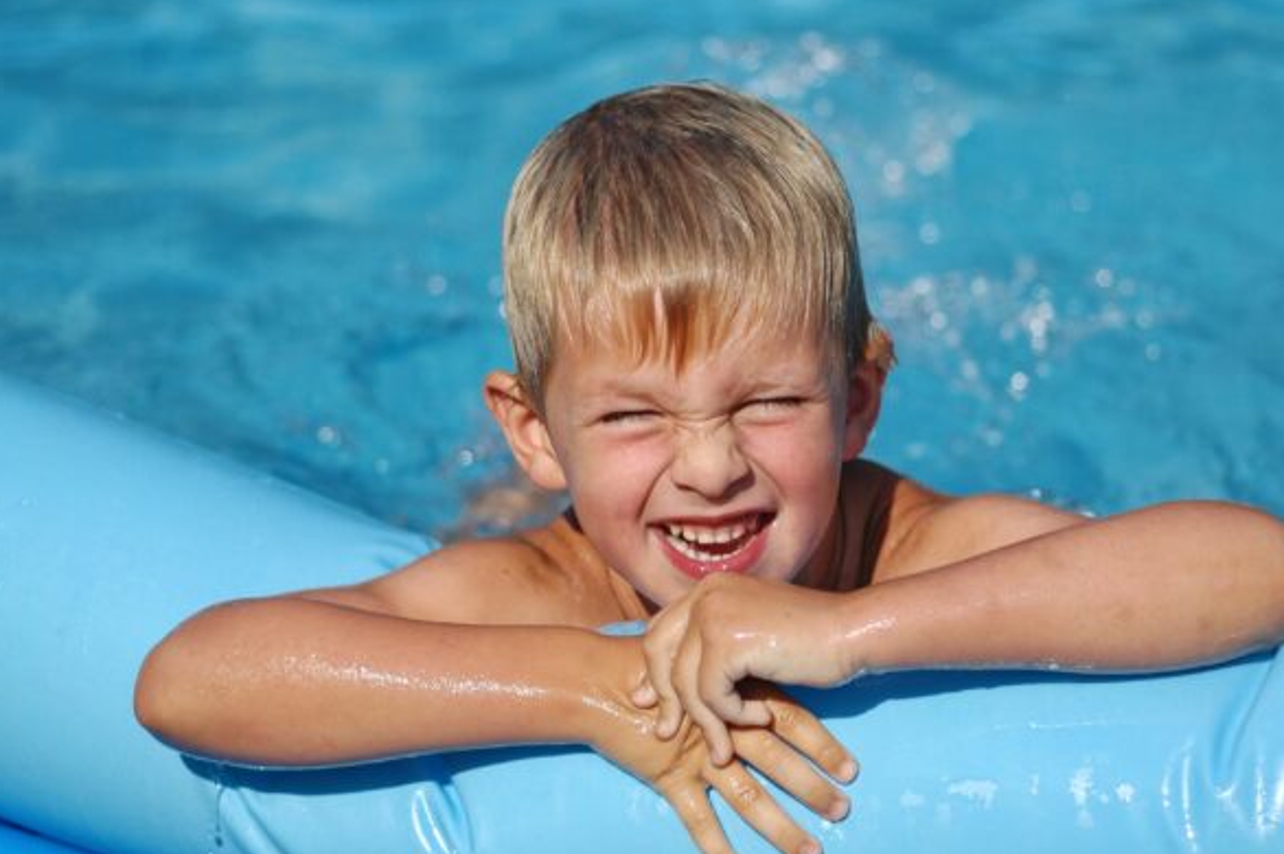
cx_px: 686
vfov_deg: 7.3
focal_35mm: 189
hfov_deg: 10.9
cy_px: 465
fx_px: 6723
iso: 200
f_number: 2.8
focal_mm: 105
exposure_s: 1/5000
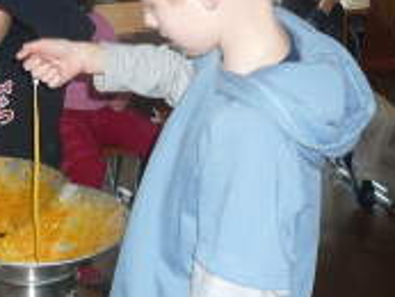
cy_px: 66
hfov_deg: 23.0
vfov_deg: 18.1
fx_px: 925
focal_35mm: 81
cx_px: -14
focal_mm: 5.2
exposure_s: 1/30
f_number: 2.8
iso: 160
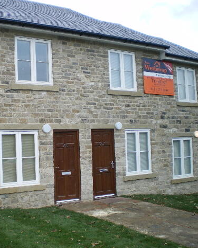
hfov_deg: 30.6
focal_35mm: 48
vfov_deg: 38.8
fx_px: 352
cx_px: 38
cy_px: 122
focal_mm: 6.3
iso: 64
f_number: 3.1
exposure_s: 1/160
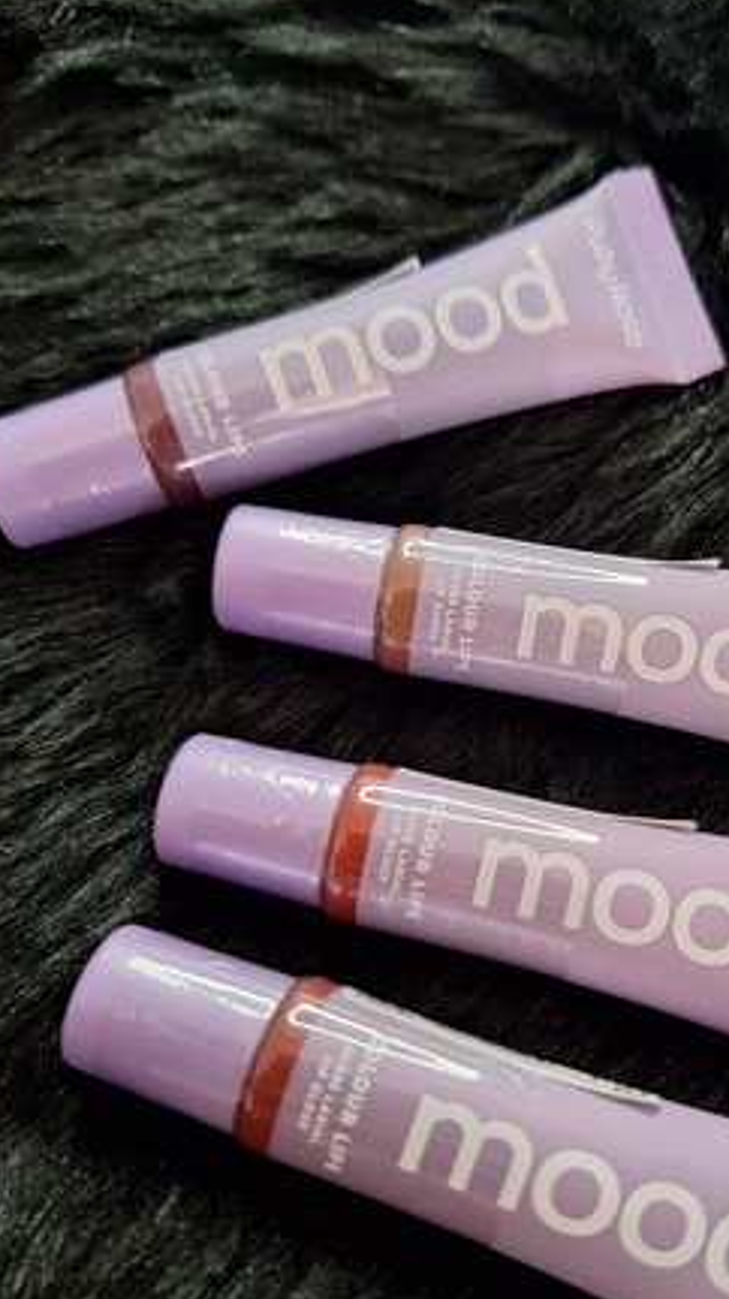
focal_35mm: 31
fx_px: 1067
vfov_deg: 62.5
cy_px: 716
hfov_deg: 37.1
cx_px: 521
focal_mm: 5.54
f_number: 1.8
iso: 250
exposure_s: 1/33
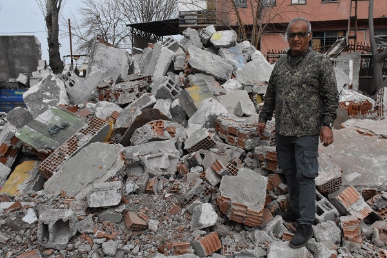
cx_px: 194
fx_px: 387
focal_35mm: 36
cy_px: 129
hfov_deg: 53.1
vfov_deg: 36.9
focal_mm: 24
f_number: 20
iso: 5000
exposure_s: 1/1600
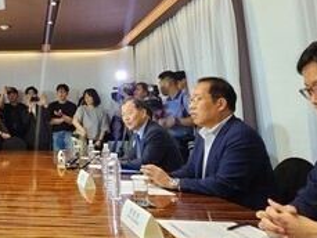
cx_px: 1
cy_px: 73
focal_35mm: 34
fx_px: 312
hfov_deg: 45.6
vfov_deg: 41.1
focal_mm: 2.2
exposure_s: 1/40
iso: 320
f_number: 2.2
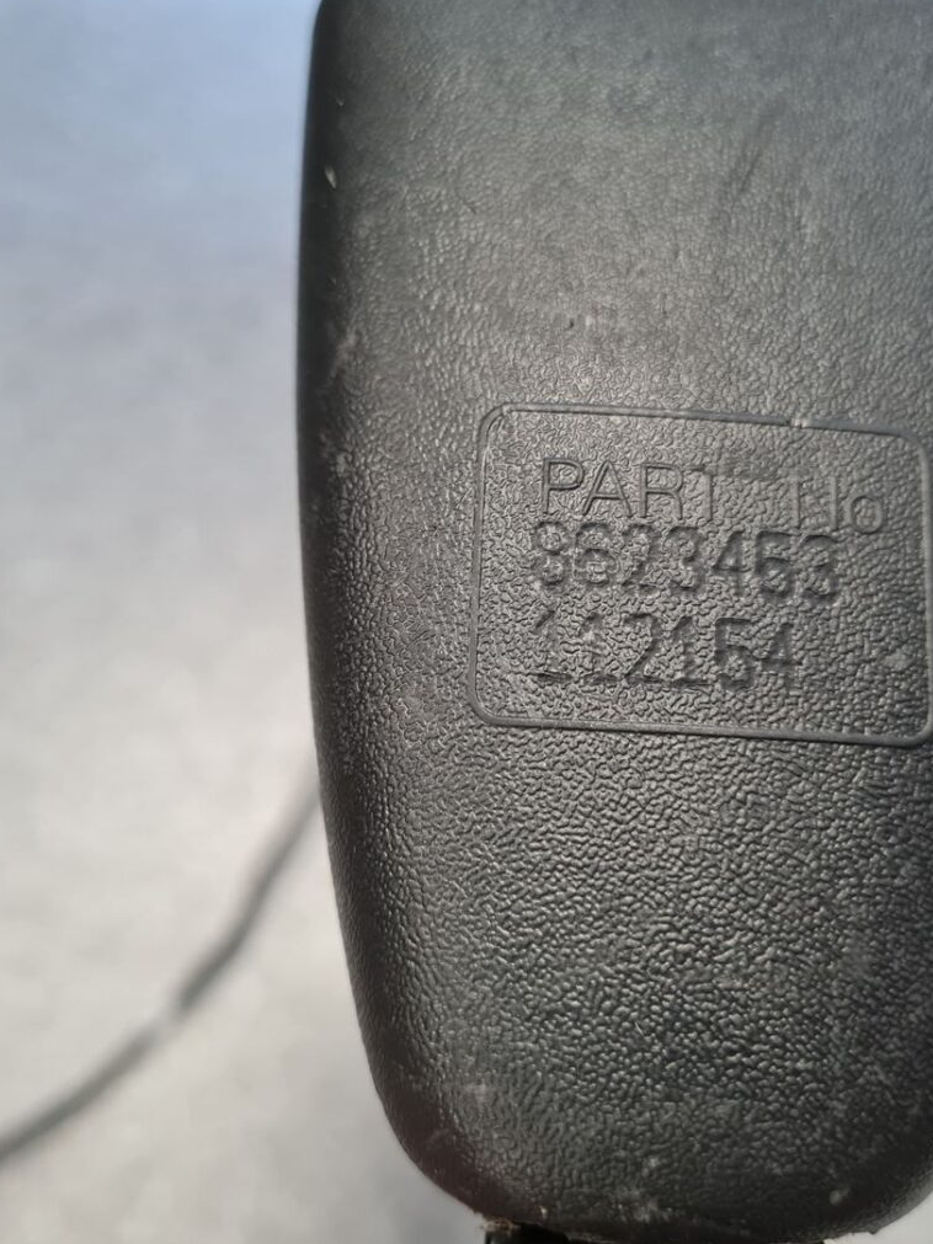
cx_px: 439
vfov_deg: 51.4
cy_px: 612
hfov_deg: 39.6
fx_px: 1294
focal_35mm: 36
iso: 320
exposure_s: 1/50
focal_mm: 5.4
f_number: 1.8
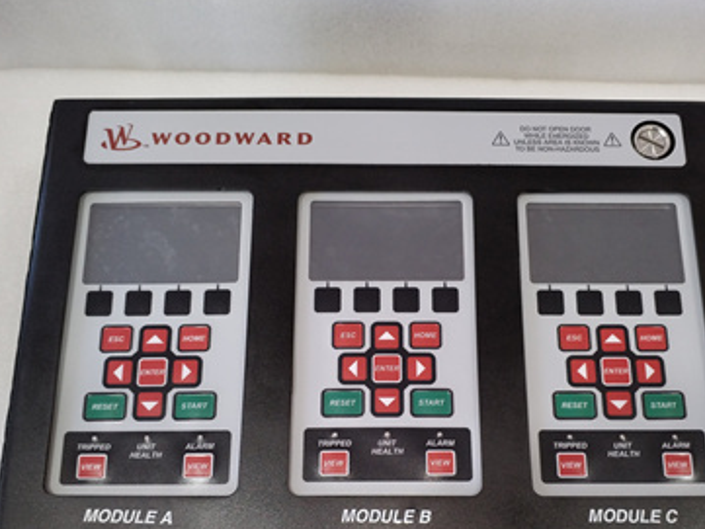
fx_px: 733
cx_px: 381
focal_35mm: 36
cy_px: 356
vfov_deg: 39.2
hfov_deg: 51.3
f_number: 1.8
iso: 320
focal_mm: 4.75
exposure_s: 1/50
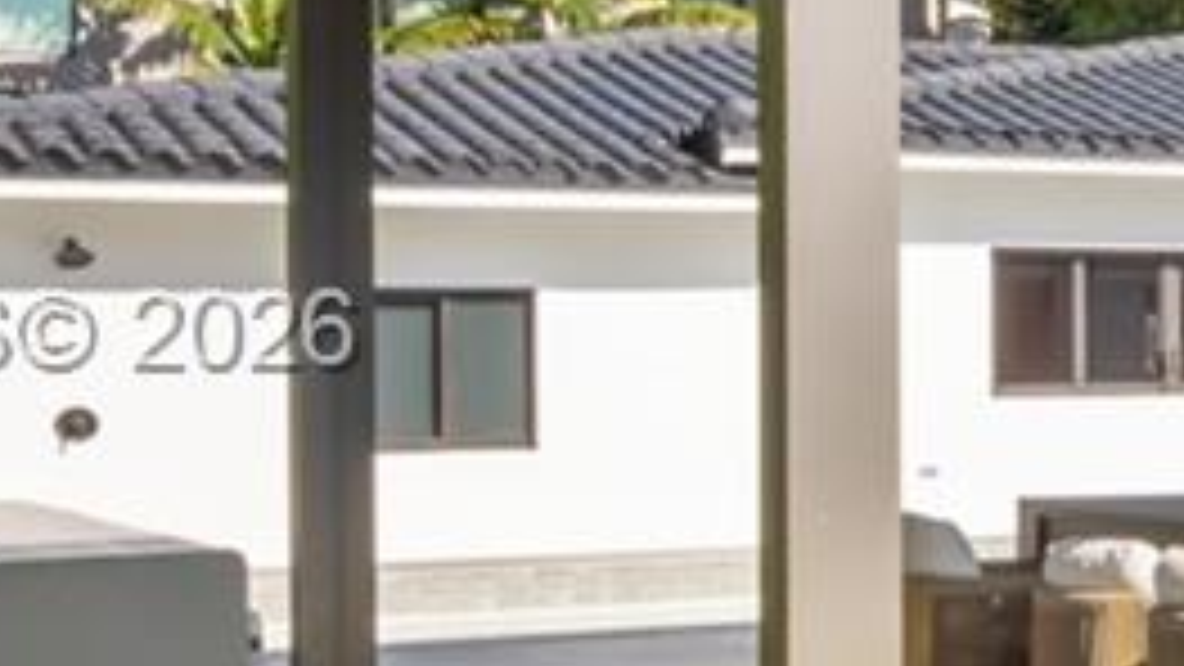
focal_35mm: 102
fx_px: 3203
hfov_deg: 15.4
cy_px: 338
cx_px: 2557
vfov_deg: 11.9
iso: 250
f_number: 16
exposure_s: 1/125
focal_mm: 16
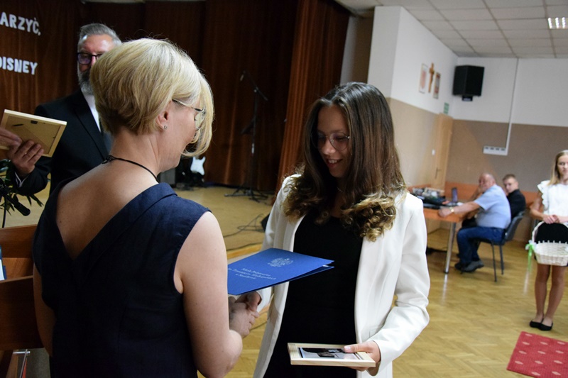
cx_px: 284
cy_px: 189
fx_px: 568
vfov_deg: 36.9
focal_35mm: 36
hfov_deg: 53.1
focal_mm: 24
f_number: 4.5
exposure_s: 1/100
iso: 5600
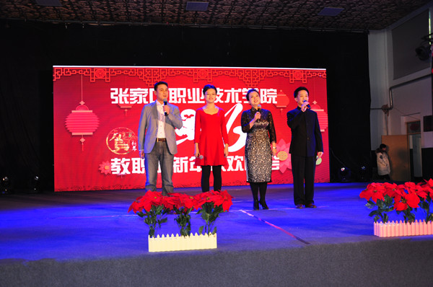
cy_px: 144
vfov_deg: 39.8
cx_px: 216
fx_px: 396
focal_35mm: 33
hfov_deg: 57.3
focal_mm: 22
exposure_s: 1/60
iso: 400
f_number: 3.8
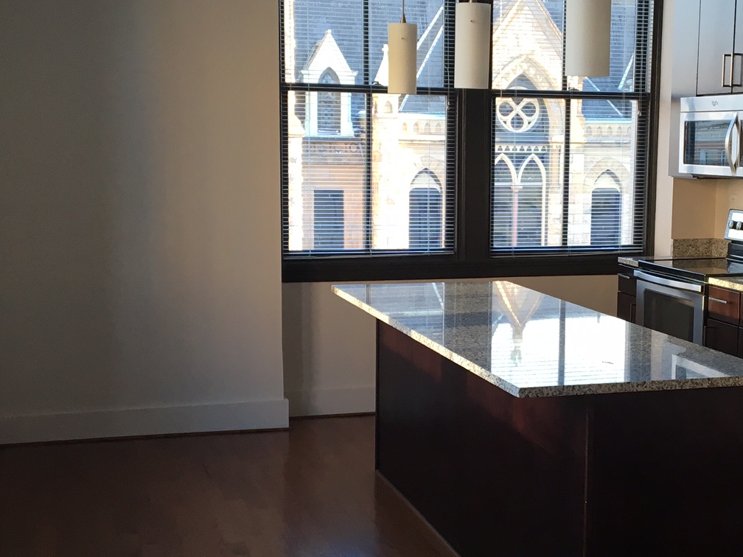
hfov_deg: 33.0
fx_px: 1245
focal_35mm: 58
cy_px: 301
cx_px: 492
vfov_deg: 25.2
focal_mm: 4.15
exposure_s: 1/30
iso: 25
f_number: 2.2
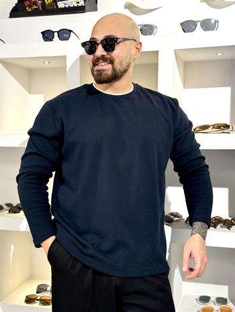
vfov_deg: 39.6
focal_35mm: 48
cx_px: 118
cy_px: 156
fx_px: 434
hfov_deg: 30.3
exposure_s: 1/100
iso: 125
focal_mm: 6.76
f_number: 1.78
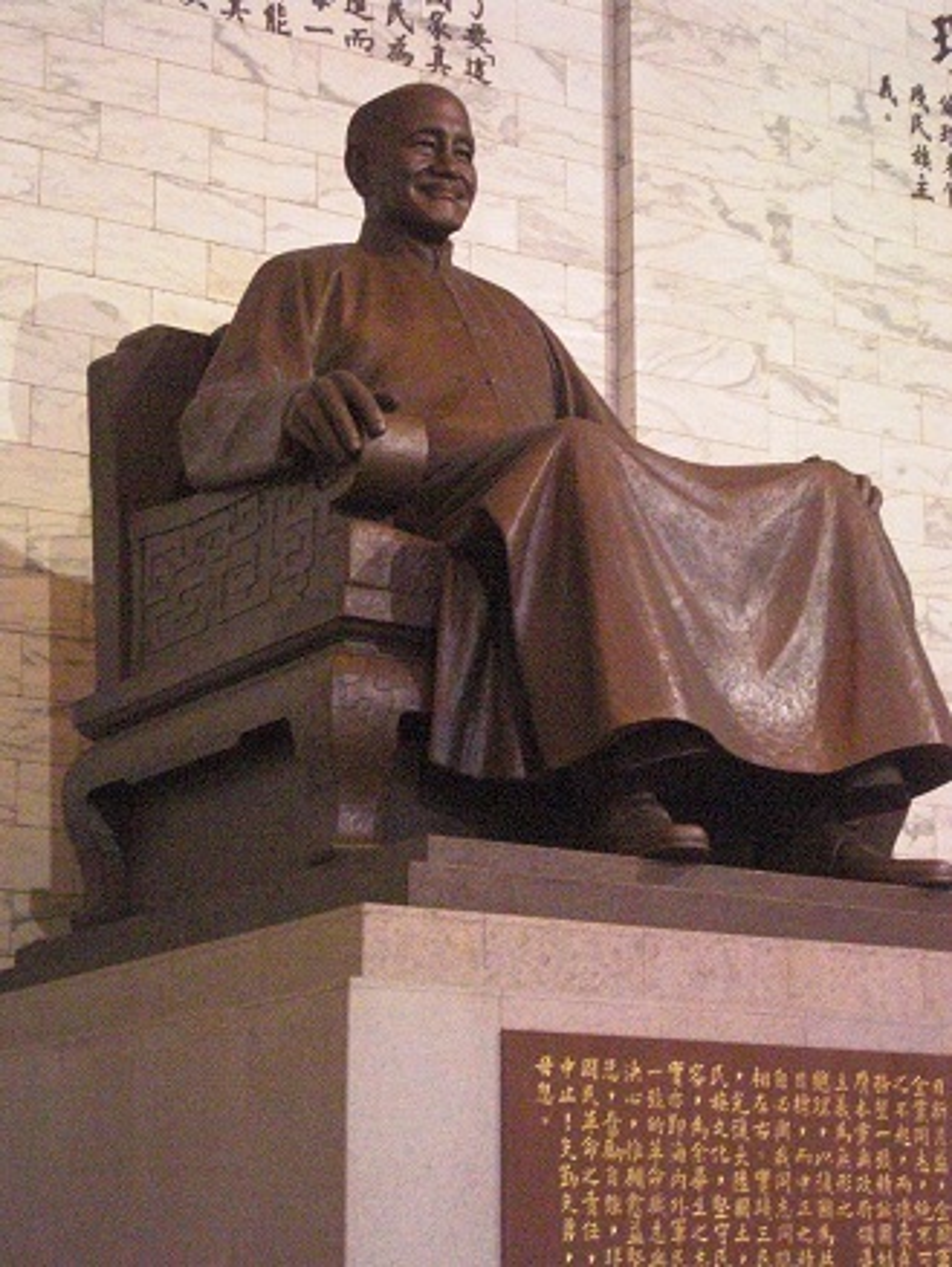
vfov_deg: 24.7
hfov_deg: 18.7
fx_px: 2894
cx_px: 476
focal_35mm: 79
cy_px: 634
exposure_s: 1/15
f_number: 4.6
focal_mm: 13.9
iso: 1600
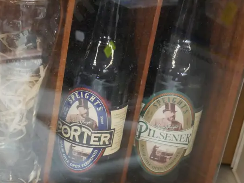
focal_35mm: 79
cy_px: 65
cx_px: 5
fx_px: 557
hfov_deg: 23.7
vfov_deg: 18.6
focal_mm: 20
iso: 3200
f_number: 4.4
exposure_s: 1/50
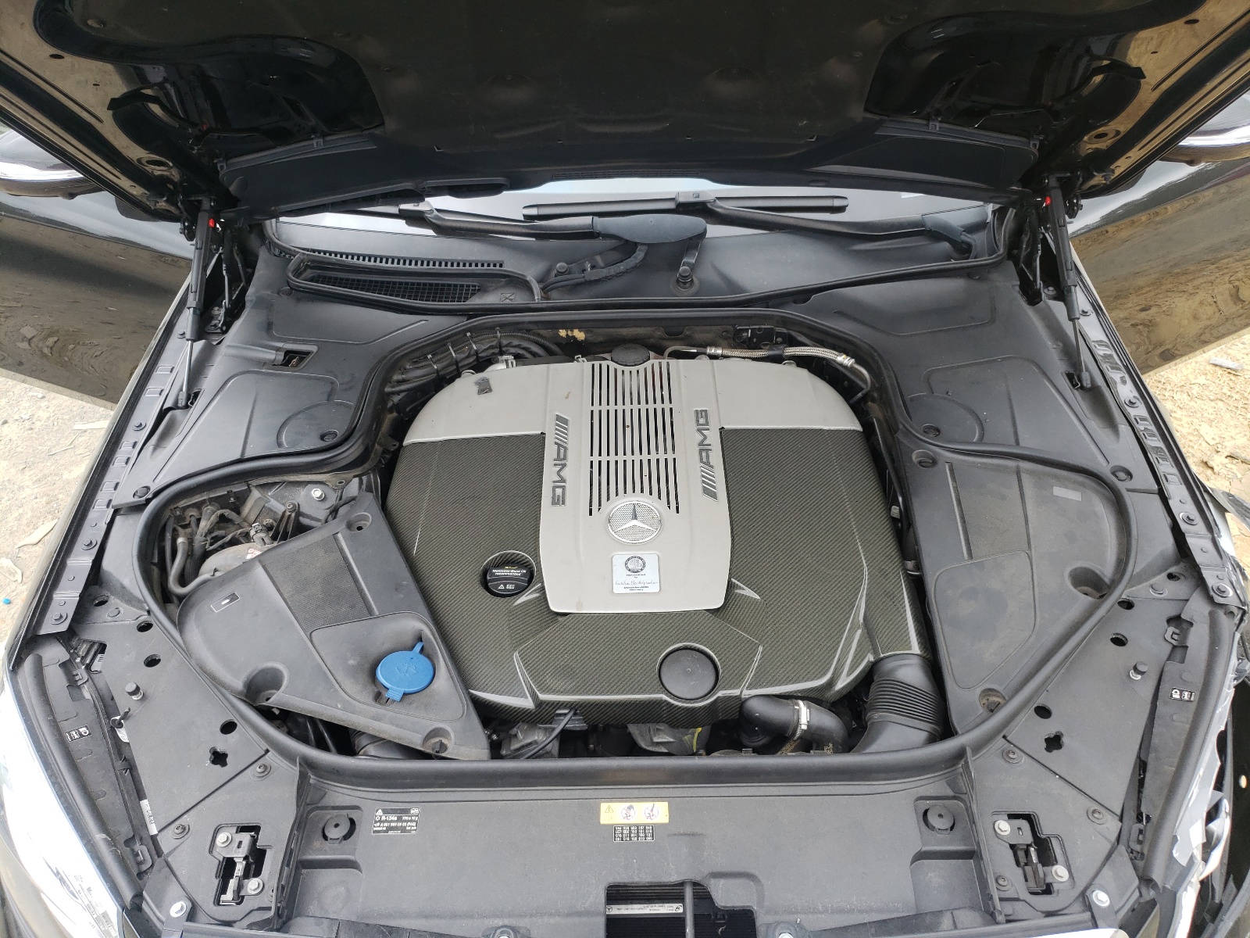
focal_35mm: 26
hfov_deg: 67.3
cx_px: 625
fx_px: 939
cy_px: 469
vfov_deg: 53.1
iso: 50
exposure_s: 1/145
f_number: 1.5
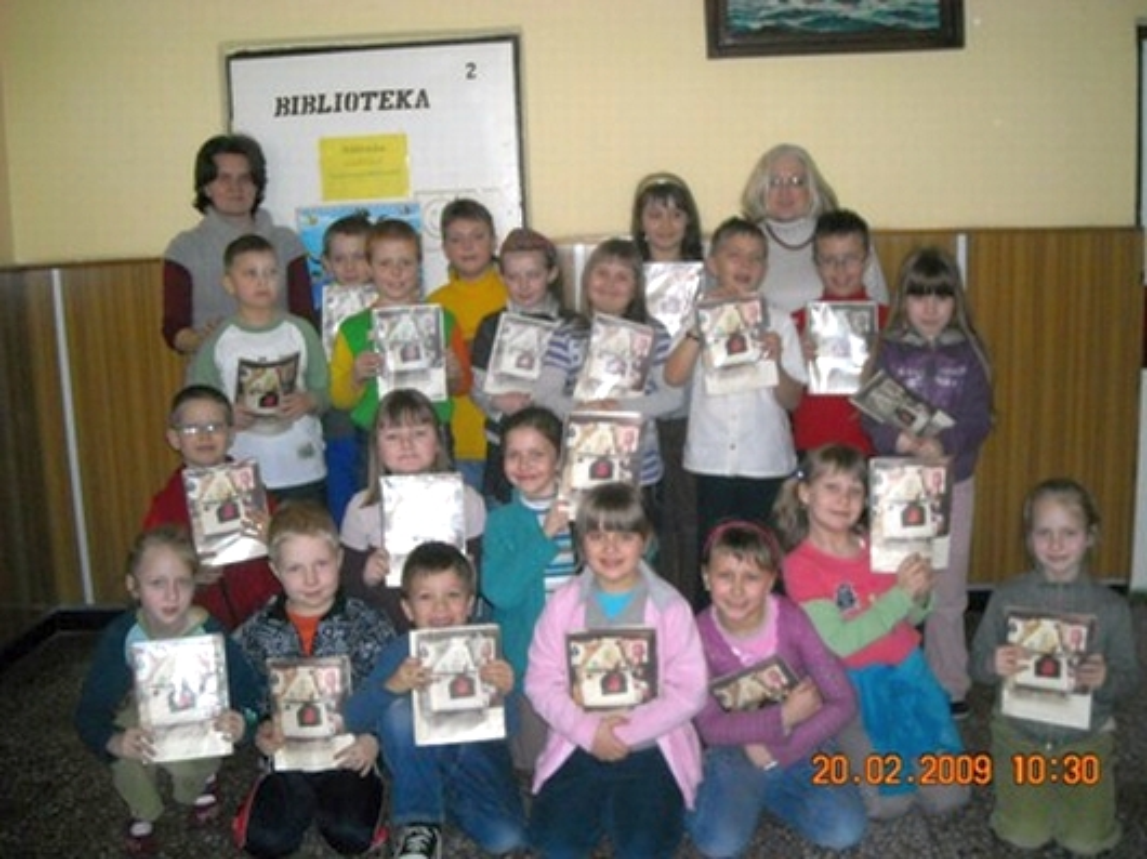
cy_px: 430
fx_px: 1159
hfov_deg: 52.6
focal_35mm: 35
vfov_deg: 40.7
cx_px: 574
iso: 400
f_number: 2.8
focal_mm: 5.7
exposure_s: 1/60
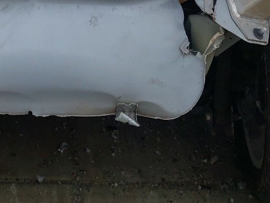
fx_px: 695
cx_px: 32
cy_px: -128
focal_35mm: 89
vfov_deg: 15.0
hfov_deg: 21.6
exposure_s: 1/3333
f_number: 1.5
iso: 50
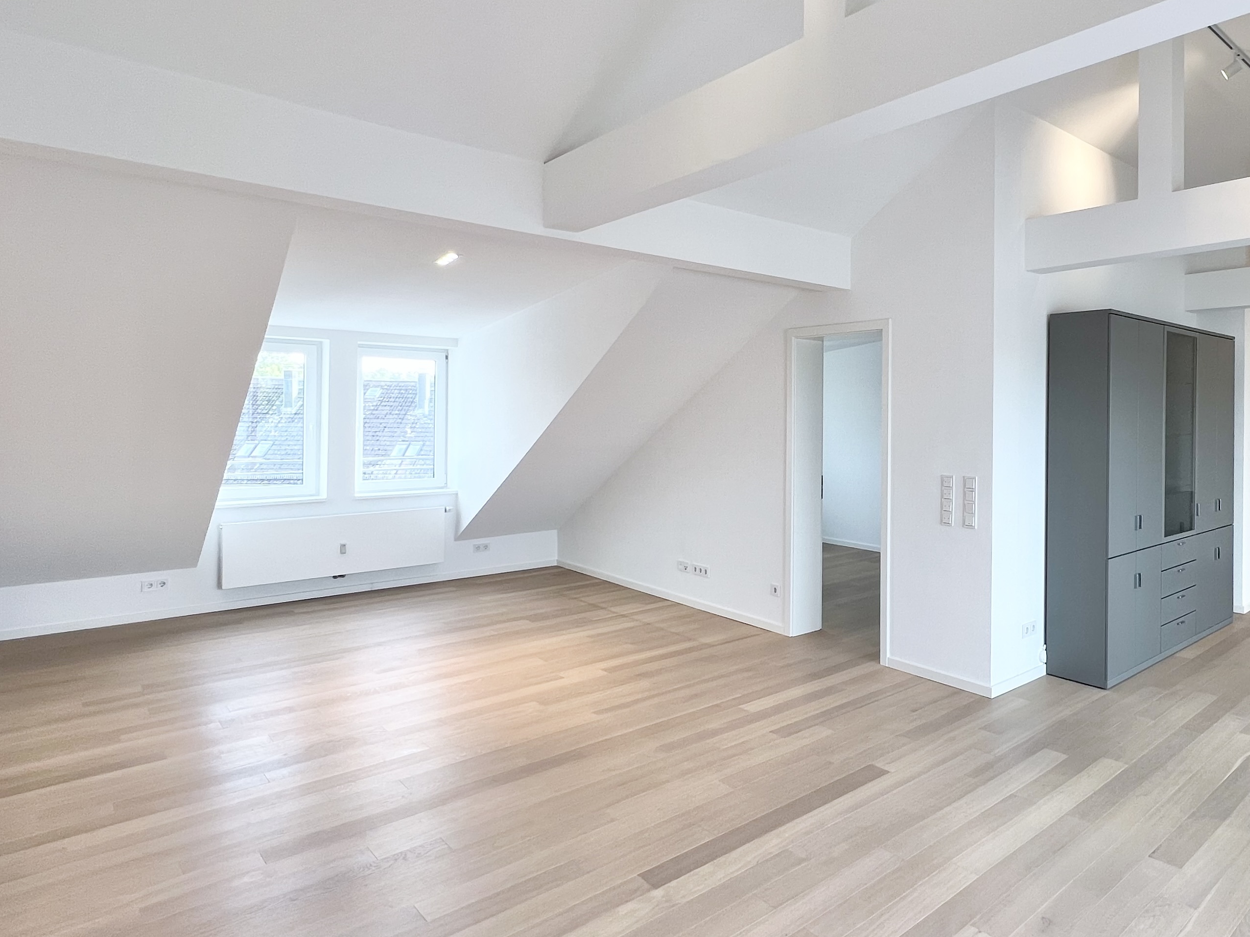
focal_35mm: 20
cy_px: 406
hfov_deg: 78.7
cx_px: 848
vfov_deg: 65.7
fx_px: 722
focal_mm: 1.57
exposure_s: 1/100
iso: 40
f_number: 1.8
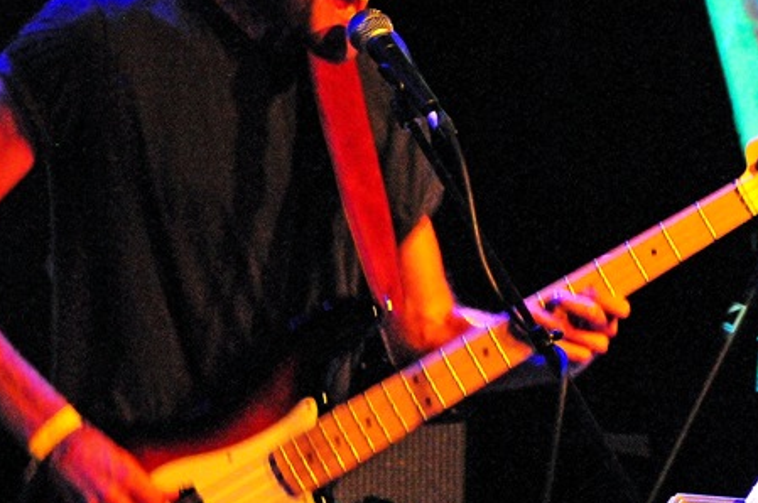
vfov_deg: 3.0
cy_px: 165
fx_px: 9545
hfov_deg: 4.5
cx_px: 378
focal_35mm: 454
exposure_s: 1/30
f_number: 5.6
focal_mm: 170
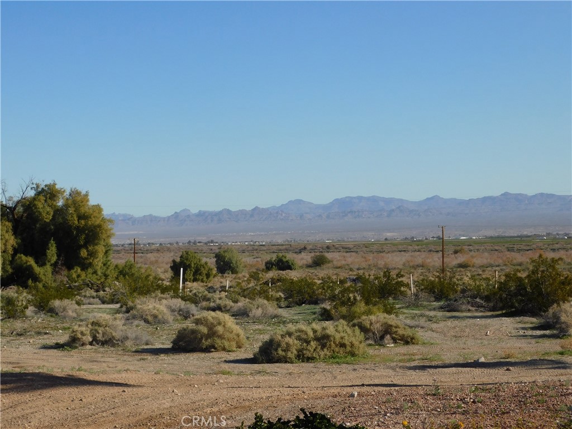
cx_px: 286
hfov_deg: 29.4
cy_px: 214
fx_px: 1091
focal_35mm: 66
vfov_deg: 22.3
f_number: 4.2
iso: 125
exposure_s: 1/1250
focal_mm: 11.7
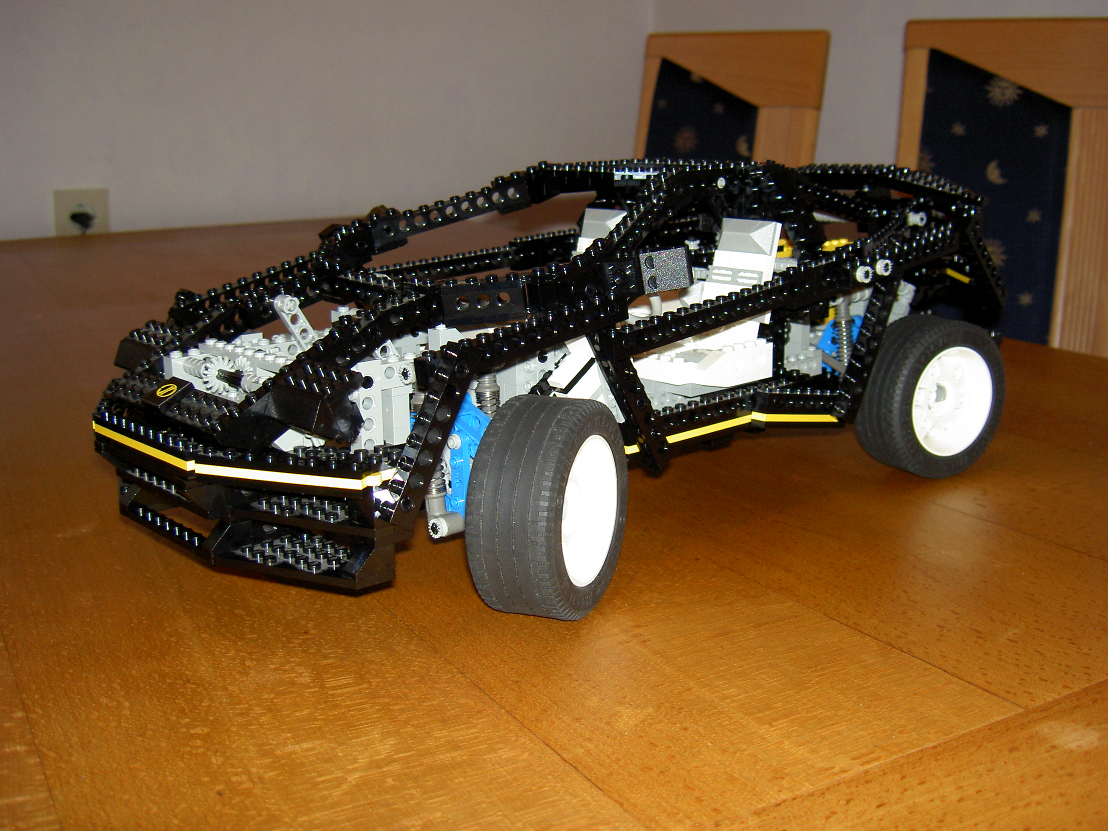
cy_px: 416
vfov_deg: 36.8
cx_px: 554
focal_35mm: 39
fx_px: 1248
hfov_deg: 47.9
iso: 100
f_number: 2.8
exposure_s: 1/59.5
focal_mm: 8
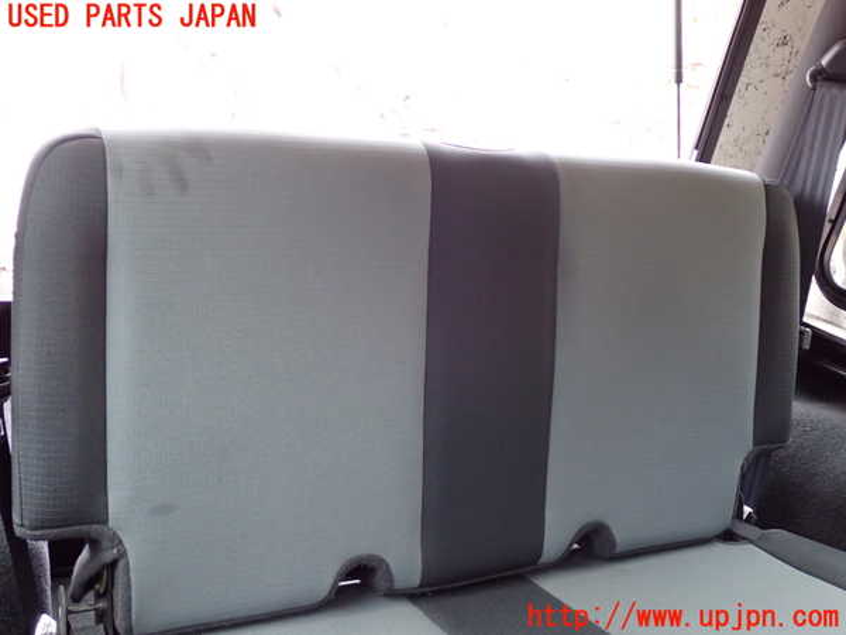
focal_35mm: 38
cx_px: 423
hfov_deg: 49.0
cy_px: 318
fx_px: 929
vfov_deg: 37.7
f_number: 2.7
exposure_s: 1/40
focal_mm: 6.83
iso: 640
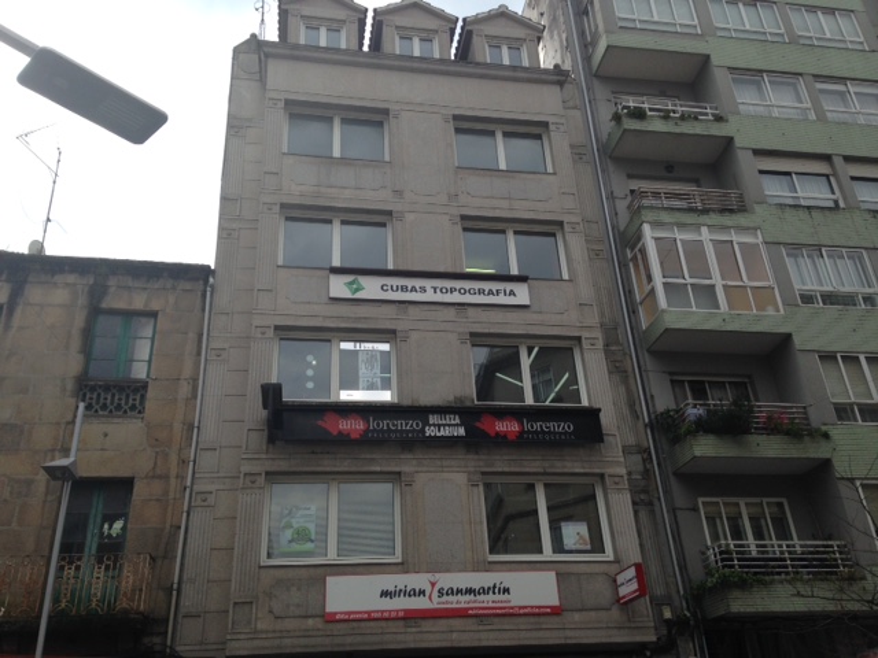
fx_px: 837
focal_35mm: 33
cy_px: 329
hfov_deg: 55.4
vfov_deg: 42.9
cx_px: 439
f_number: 2.4
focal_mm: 4.12
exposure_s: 1/1043
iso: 50
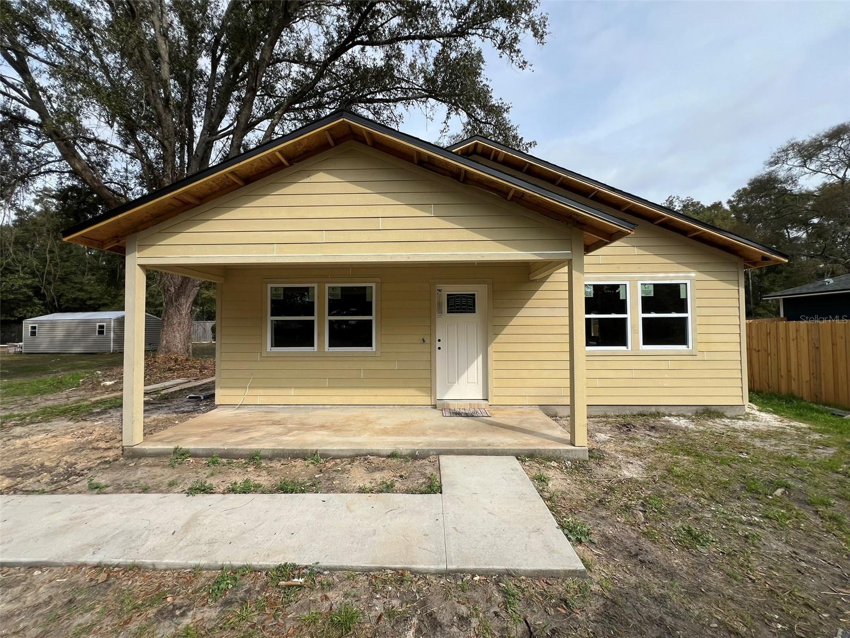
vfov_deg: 89.9
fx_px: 319
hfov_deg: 106.2
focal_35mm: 13
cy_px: 319
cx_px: 425
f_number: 1.8
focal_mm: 1.57
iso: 32
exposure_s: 1/1727
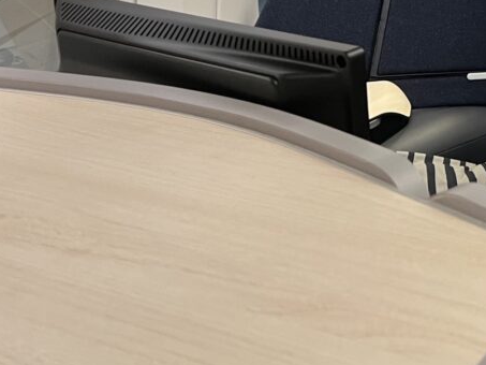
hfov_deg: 27.9
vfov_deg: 22.5
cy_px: -18
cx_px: 557
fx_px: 871
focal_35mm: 62
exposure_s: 1/54
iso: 250
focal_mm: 5.7
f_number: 1.5
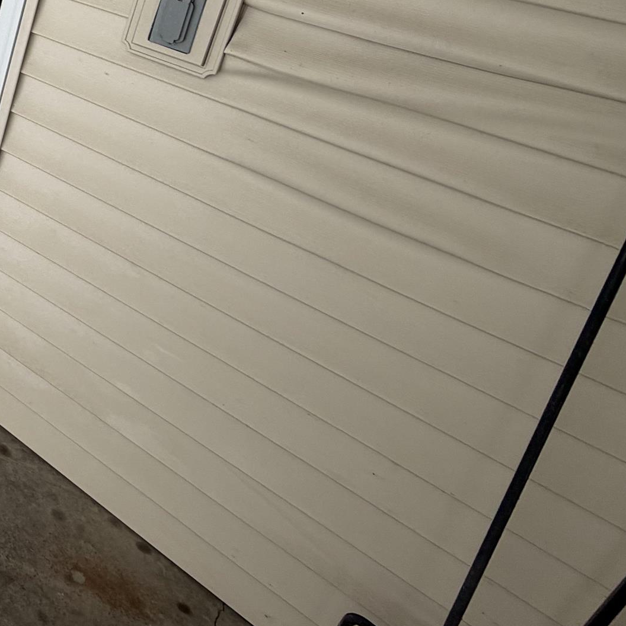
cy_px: -11
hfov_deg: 30.2
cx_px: -277
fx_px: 737
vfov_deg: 40.0
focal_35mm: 36
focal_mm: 2.22
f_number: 2.2
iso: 50
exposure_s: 1/502
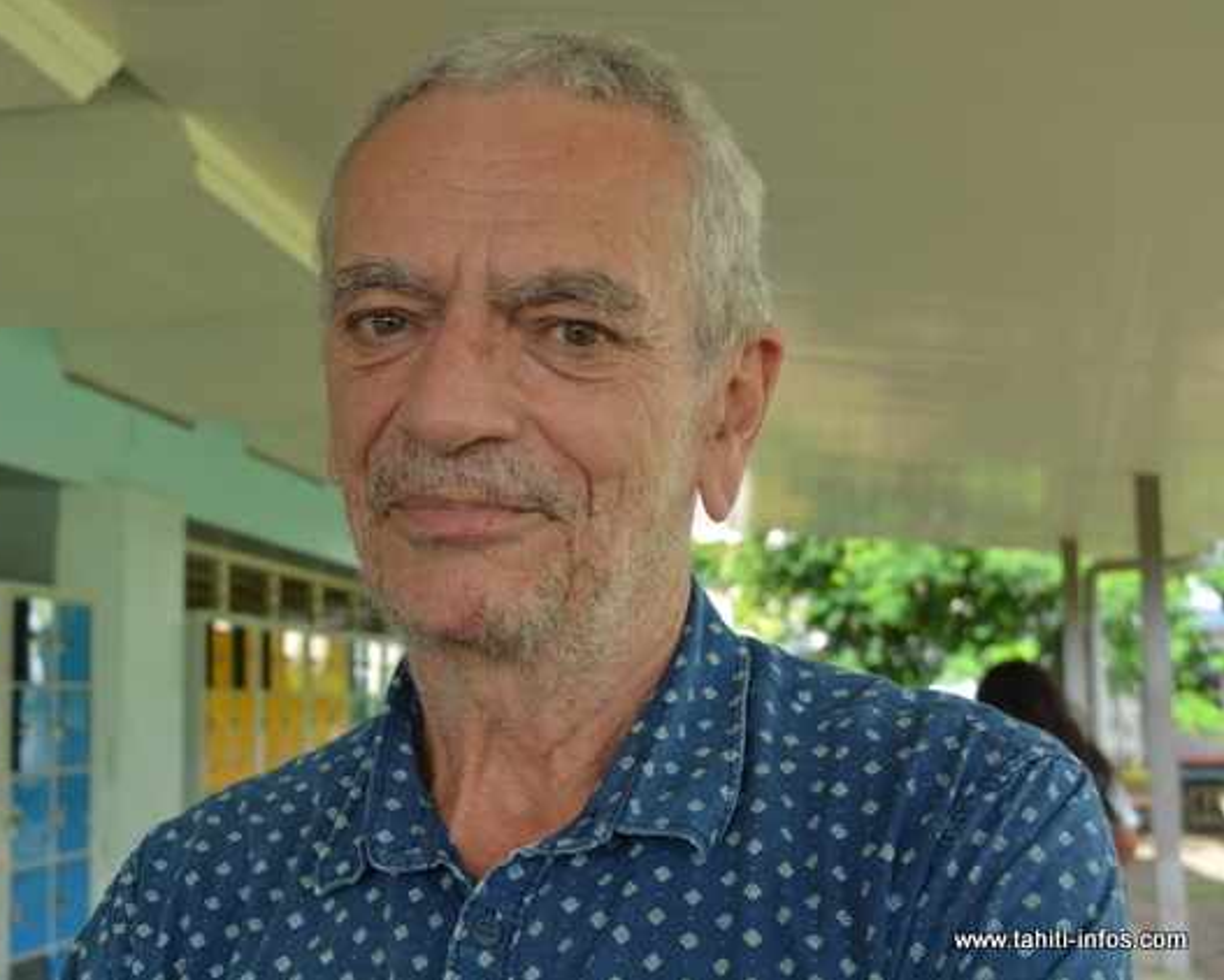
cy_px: 489
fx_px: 1796
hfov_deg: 37.5
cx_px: 483
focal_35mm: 50
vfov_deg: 30.5
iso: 200
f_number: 6.3
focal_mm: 29
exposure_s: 1/160
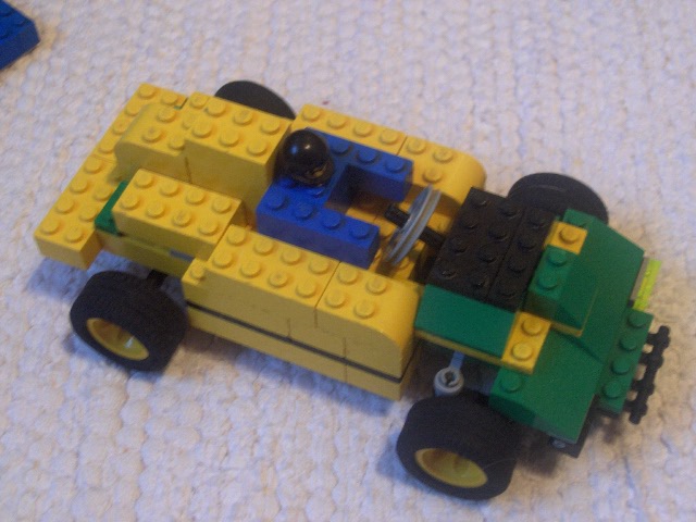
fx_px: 1407
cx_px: 348
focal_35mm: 70
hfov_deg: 27.8
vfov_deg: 21.0
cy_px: 261
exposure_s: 1/2.38
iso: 100
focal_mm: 14.3
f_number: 3.5
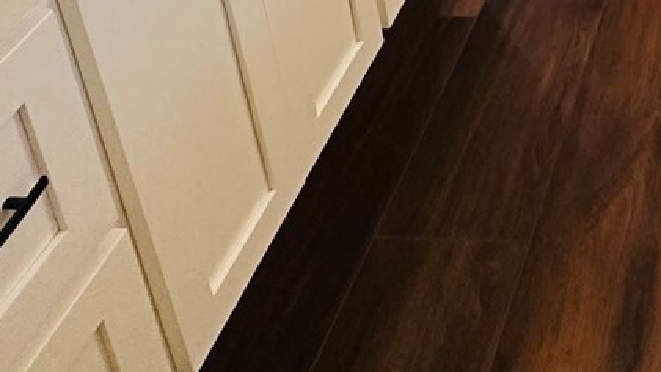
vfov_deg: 15.4
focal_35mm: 58
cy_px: -425
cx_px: 824
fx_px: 1017
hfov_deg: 29.9
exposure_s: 1/120
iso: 320
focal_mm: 2.22
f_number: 2.2
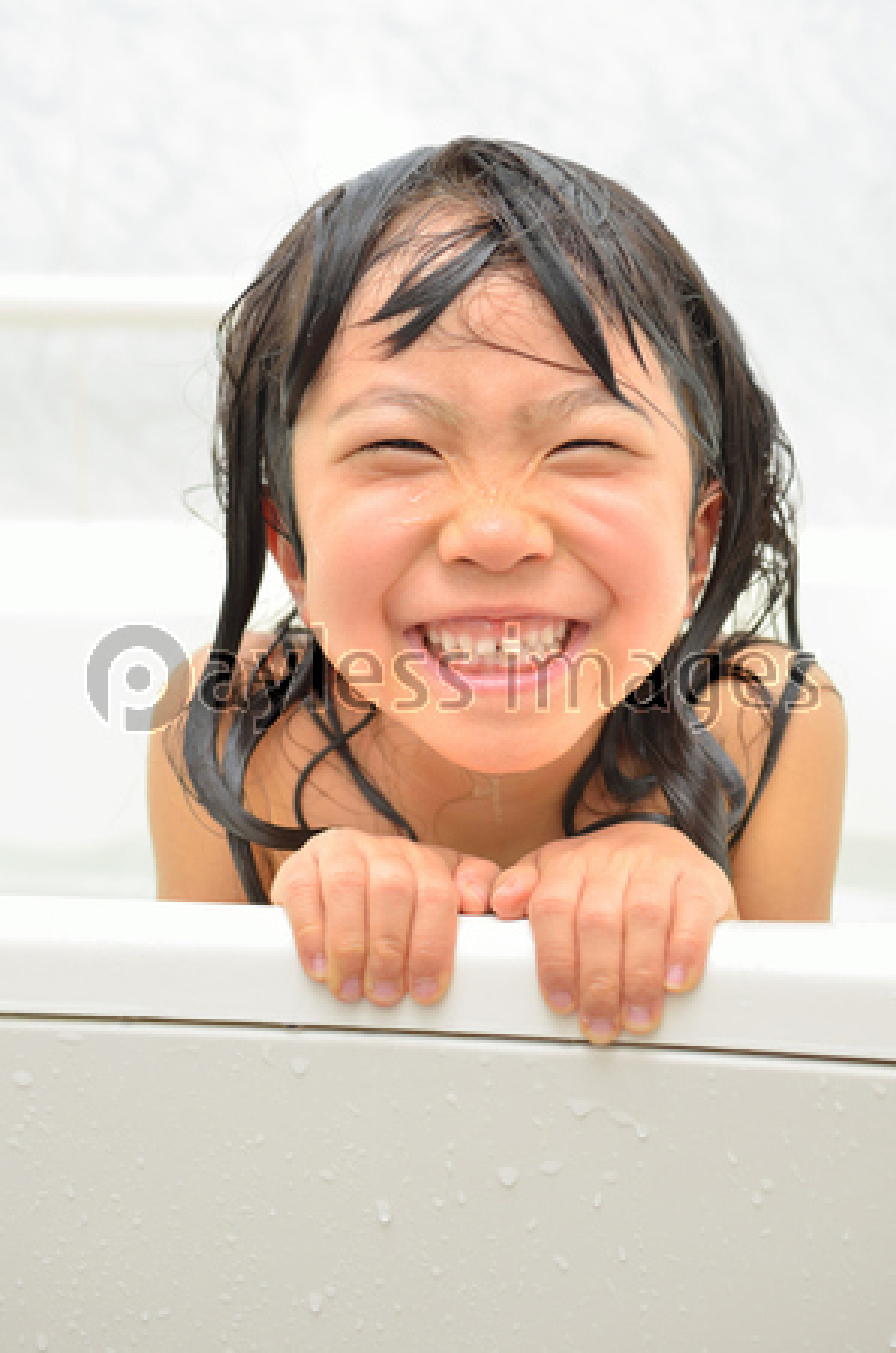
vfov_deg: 37.9
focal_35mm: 52
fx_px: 1969
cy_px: 676
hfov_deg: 25.6
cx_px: 448
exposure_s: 1/200
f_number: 3.2
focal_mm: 35
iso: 100
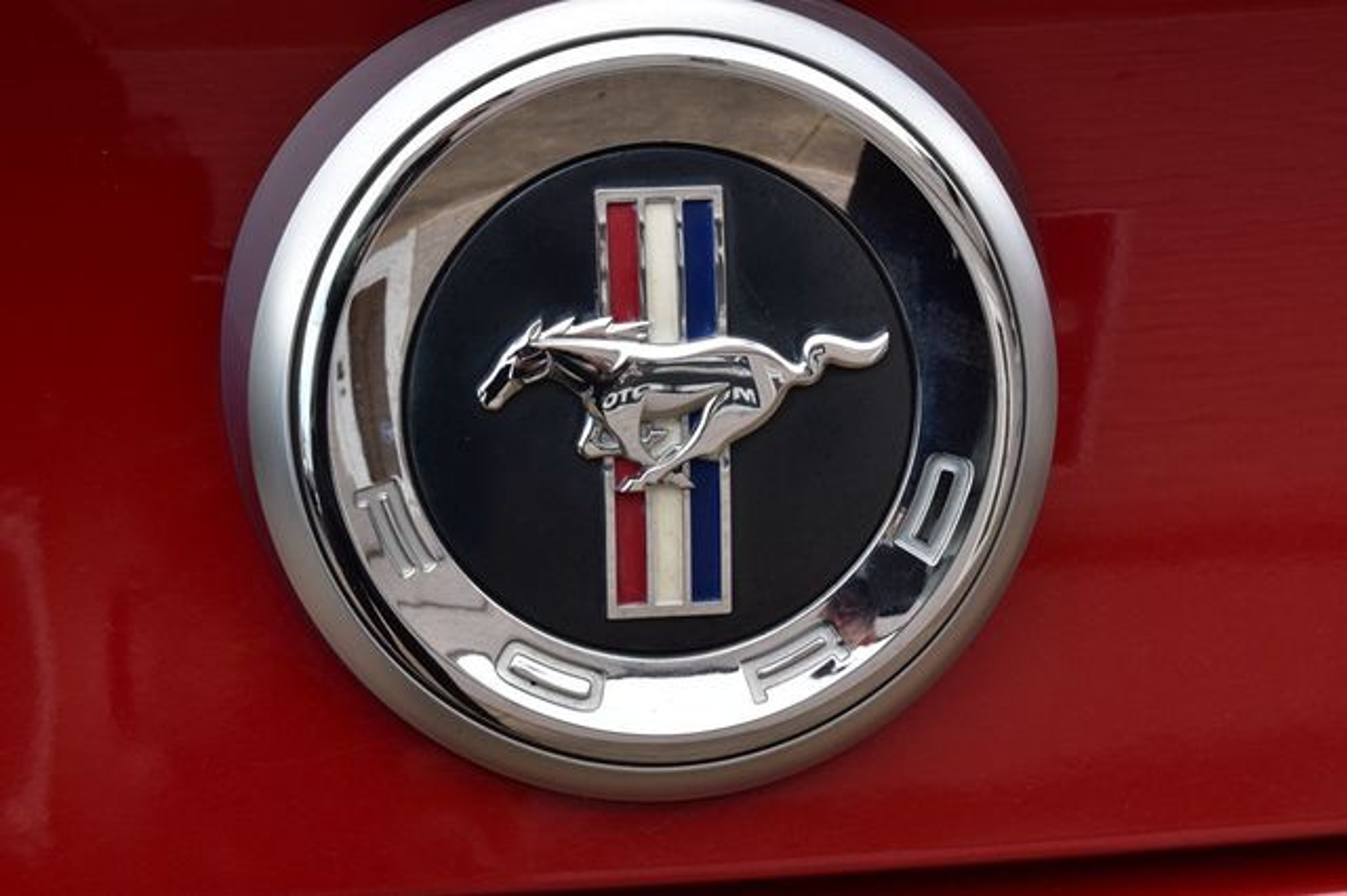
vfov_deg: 16.5
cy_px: 448
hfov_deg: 24.6
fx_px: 3085
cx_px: 674
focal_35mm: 82
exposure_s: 1/100
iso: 400
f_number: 9
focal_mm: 55
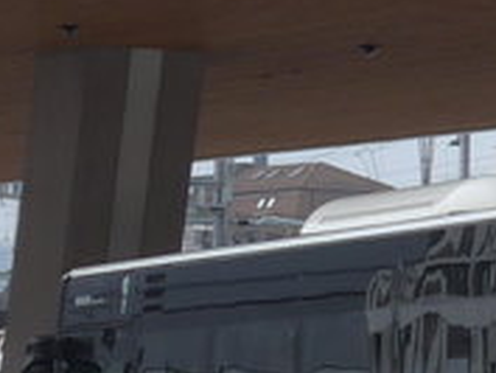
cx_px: 1401
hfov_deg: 5.6
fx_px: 4760
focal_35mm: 332
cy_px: 6
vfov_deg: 4.5
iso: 80
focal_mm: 10.1
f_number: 3.2
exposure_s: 1/100
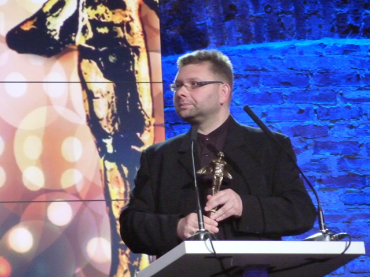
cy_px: 138
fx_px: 3207
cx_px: 185
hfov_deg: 6.6
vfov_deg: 5.0
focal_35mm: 300
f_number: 4.9
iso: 1250
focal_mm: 49.2
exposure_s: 1/40
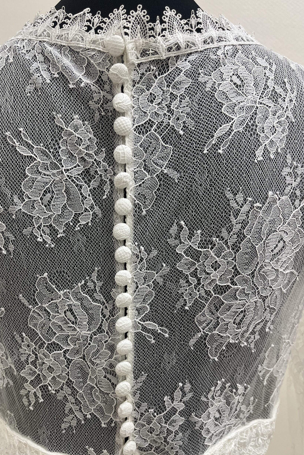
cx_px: 134
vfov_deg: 65.5
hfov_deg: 46.3
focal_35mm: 28
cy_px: 232
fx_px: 355
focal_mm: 5.1
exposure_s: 1/100
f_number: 1.6
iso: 125
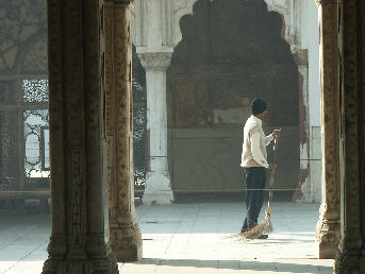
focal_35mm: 253
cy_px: 115
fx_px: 2670
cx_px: 214
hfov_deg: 7.8
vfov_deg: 5.9
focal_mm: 41.17
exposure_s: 1/400
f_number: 4.5
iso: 100
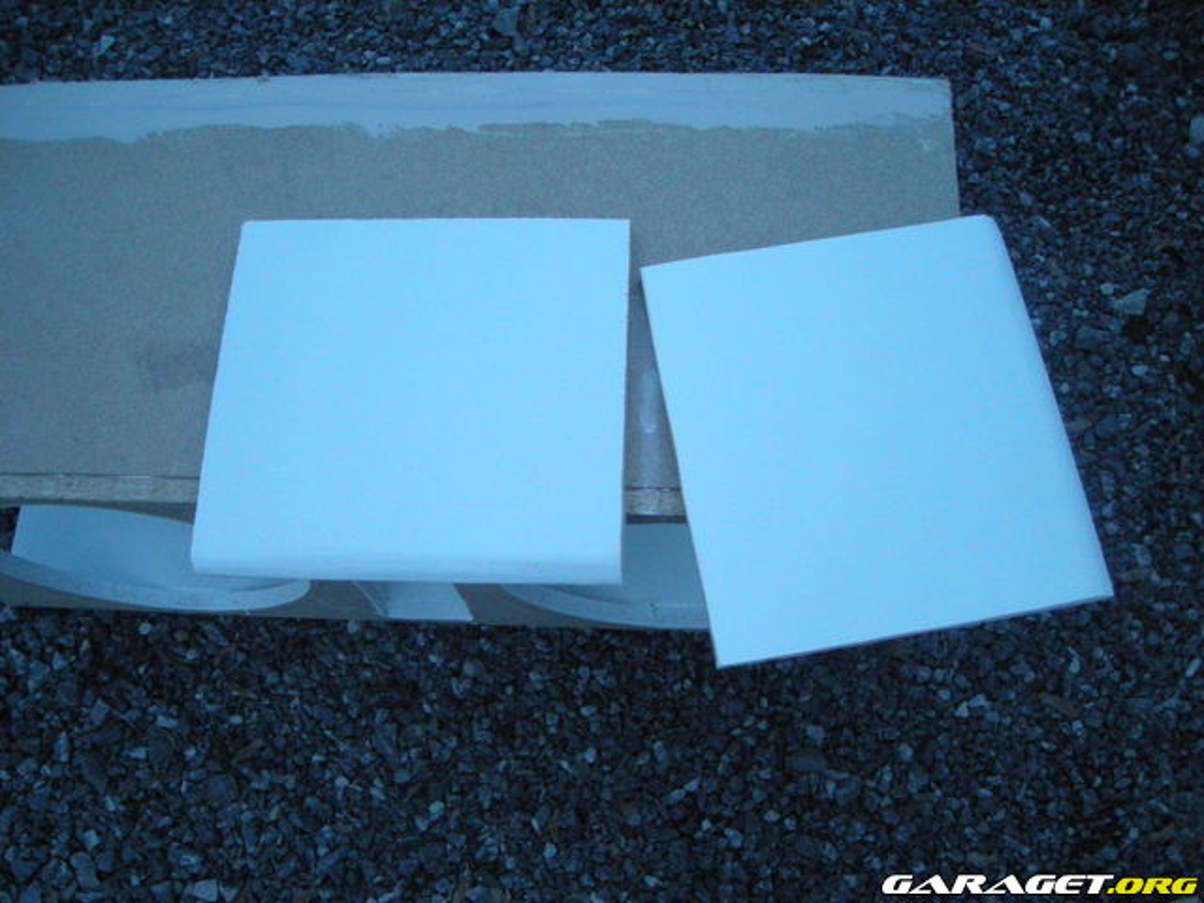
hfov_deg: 52.6
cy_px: 452
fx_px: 1217
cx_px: 602
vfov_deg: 40.7
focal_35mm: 35
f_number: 2.8
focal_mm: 5.7
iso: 400
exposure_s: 1/30
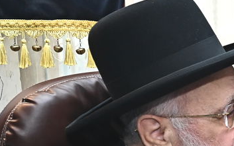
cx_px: 446
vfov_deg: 11.5
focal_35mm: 113
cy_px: 131
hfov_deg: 15.4
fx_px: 721
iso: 1250
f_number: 5.6
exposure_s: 1/125
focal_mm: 28
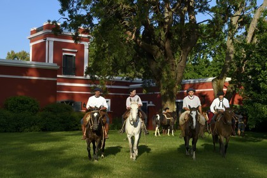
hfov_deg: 35.6
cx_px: 134
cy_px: 89
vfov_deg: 24.2
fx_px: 415
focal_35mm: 56
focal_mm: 56
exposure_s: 1/320
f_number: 13
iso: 400
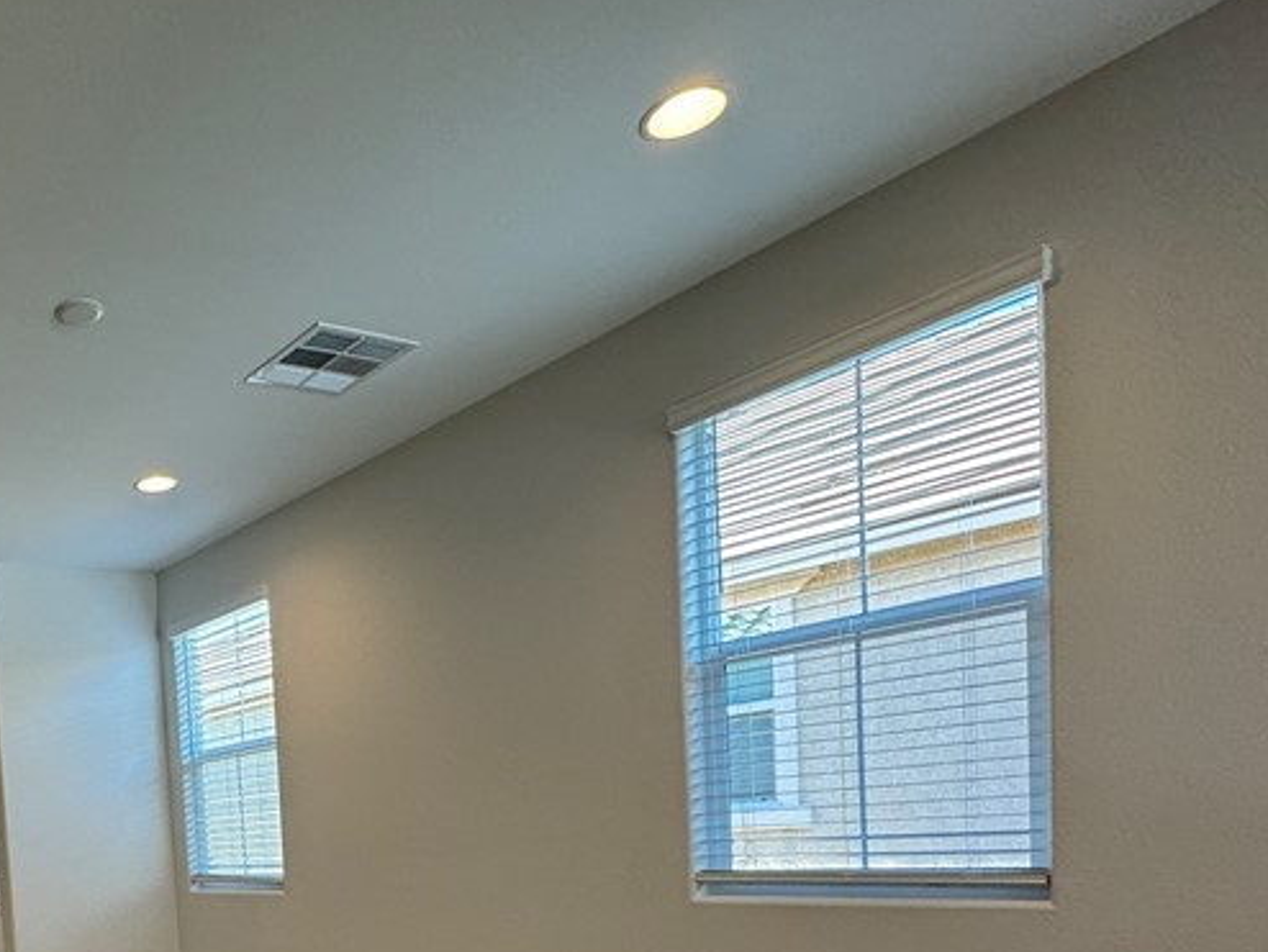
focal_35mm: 29
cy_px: 908
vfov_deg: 42.9
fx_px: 1063
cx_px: 128
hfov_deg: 53.9
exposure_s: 1/120
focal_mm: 2.22
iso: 200
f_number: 2.2
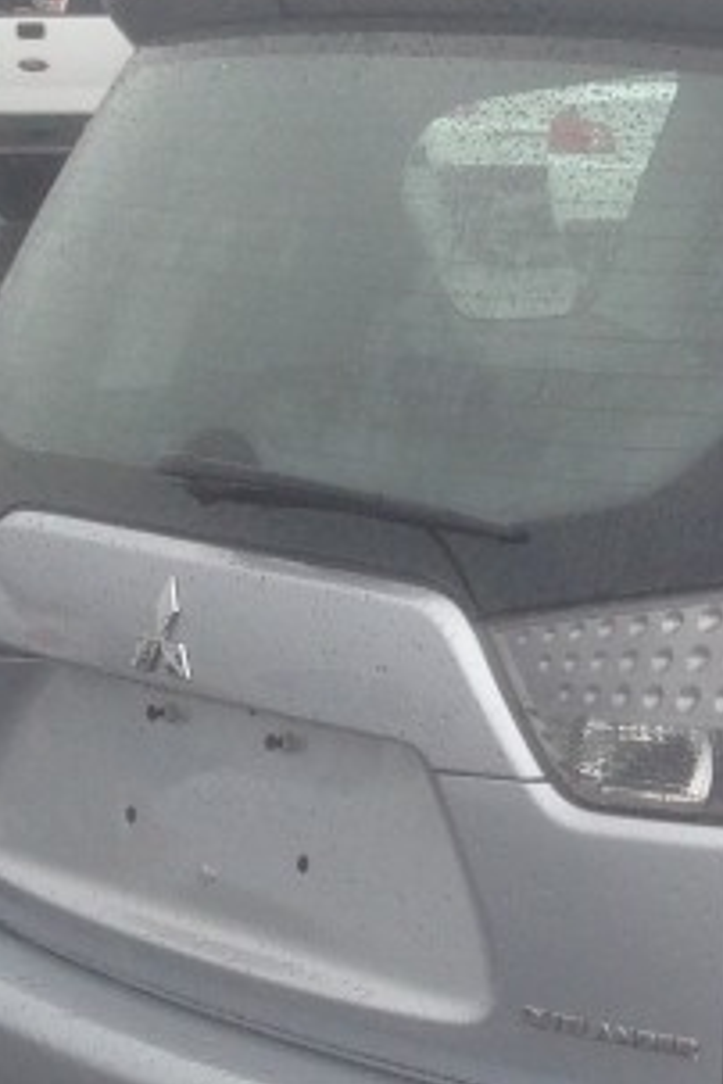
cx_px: 1253
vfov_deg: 17.5
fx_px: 3494
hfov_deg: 11.1
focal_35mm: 116
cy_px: 805
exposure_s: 1/235
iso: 50
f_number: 2.4
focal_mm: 4.13
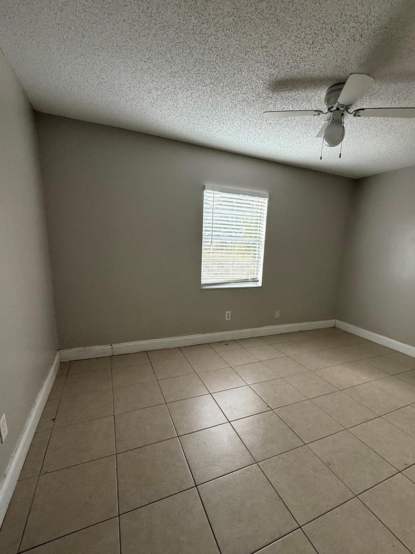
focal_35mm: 16
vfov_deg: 94.3
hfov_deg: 78.0
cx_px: 226
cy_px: 300
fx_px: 256
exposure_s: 1/99
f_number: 2.2
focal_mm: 2.22
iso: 320
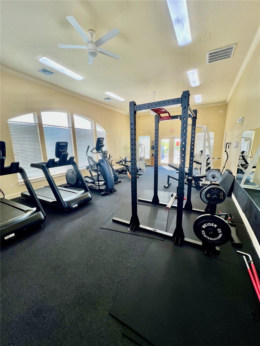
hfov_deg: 89.9
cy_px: 173
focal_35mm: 13
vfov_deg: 106.2
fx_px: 130
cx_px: 130
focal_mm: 1.57
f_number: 1.8
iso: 50
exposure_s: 1/120
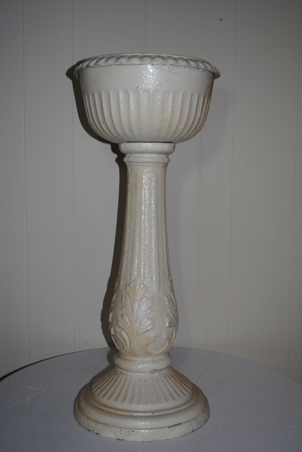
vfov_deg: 41.1
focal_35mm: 48
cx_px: 151
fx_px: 602
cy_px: 226
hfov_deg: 28.2
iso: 200
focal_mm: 32
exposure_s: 1/60
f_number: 4.8
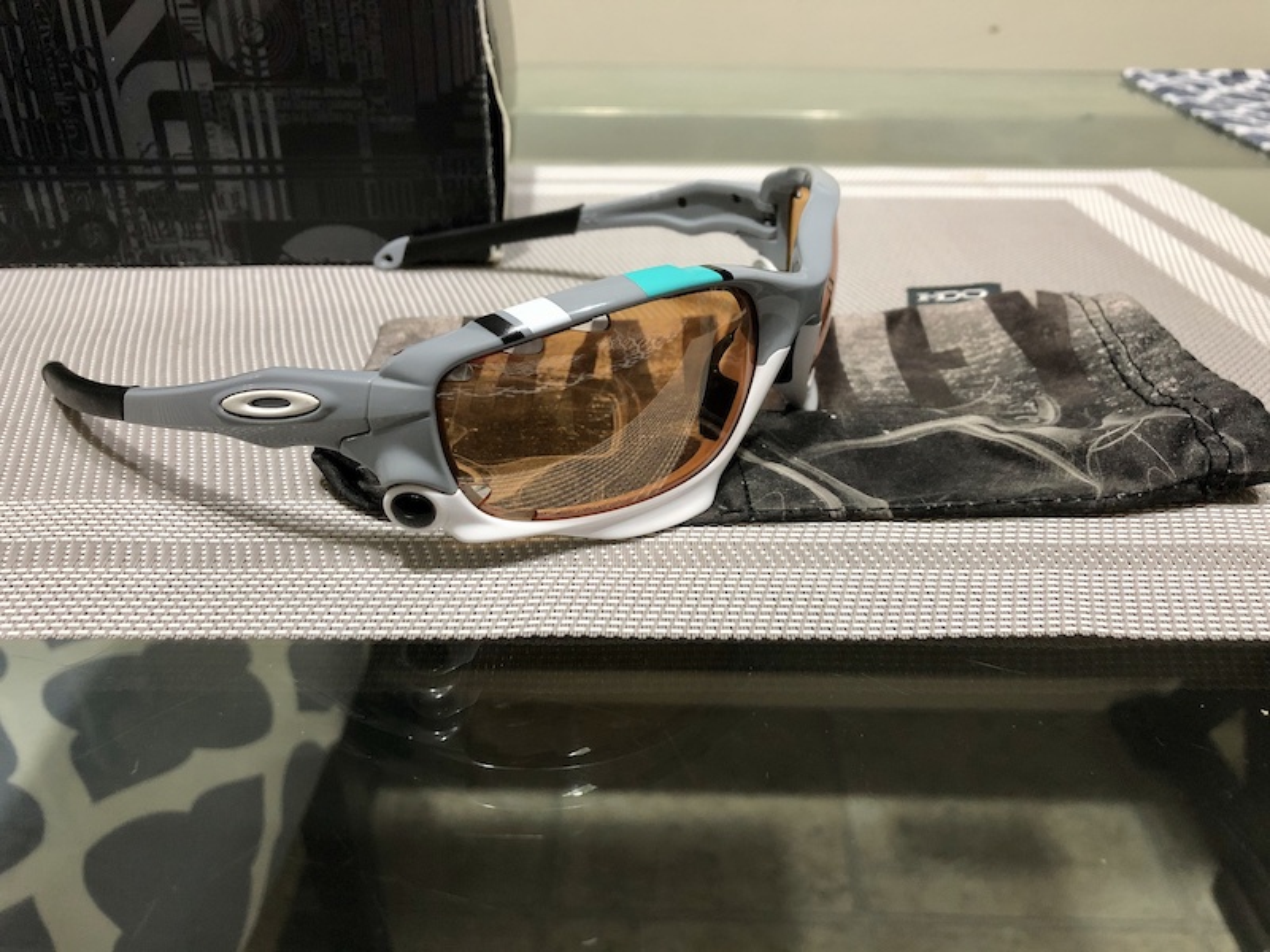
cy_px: 476
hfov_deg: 63.4
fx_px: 1027
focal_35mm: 28
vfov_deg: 49.7
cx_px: 635
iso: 80
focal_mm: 4
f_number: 1.8
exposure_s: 1/15
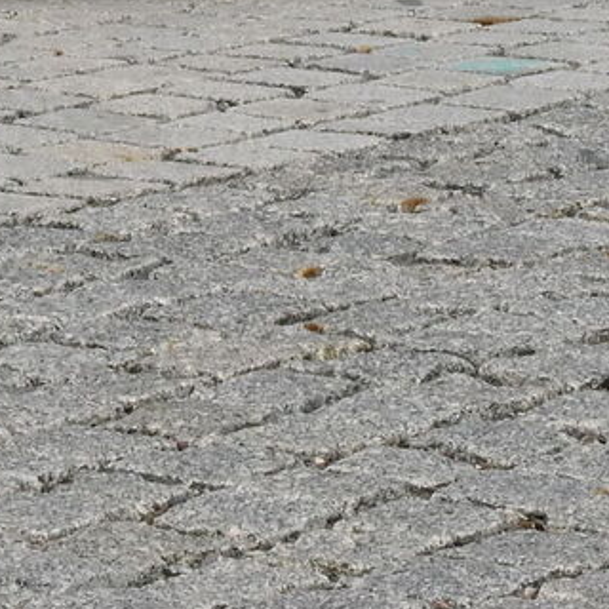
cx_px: 4
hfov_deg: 5.1
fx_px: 6858
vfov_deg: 5.0
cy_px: -493
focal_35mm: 345
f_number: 22
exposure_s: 1/80
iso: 250
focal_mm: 45
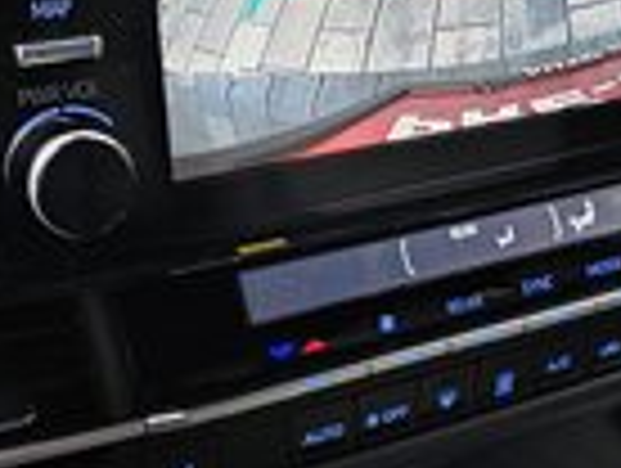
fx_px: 1312
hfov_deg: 26.6
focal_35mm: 73
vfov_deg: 20.1
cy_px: 142
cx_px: 315
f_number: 1.8
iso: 125
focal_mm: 5
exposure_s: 1/50
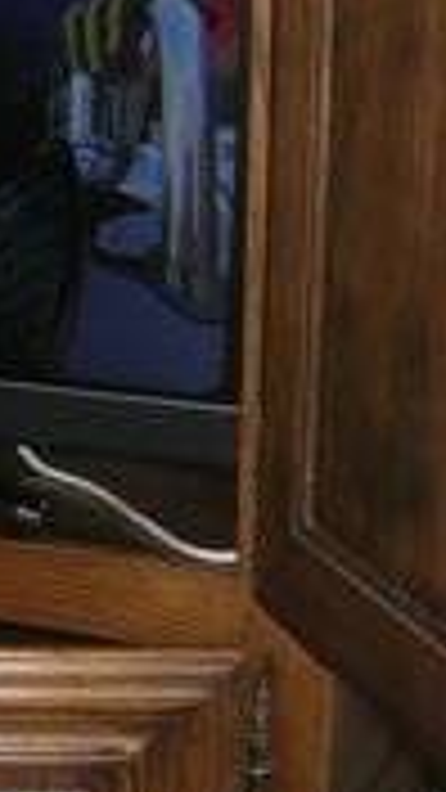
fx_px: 2123
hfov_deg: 11.5
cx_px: -198
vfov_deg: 21.1
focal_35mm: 101
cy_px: 302
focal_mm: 5.7
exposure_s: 1/60.1
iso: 50
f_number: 2.9
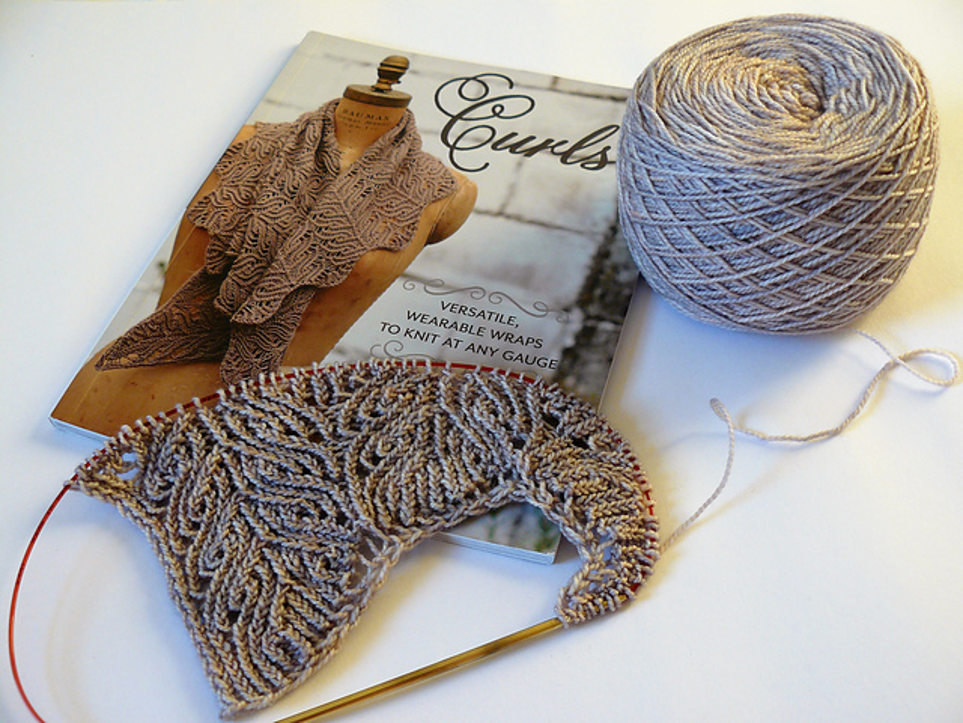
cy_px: 362
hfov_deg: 51.4
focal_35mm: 36
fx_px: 1002
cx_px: 482
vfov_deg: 39.7
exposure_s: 1/40
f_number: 2.8
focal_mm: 6
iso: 100
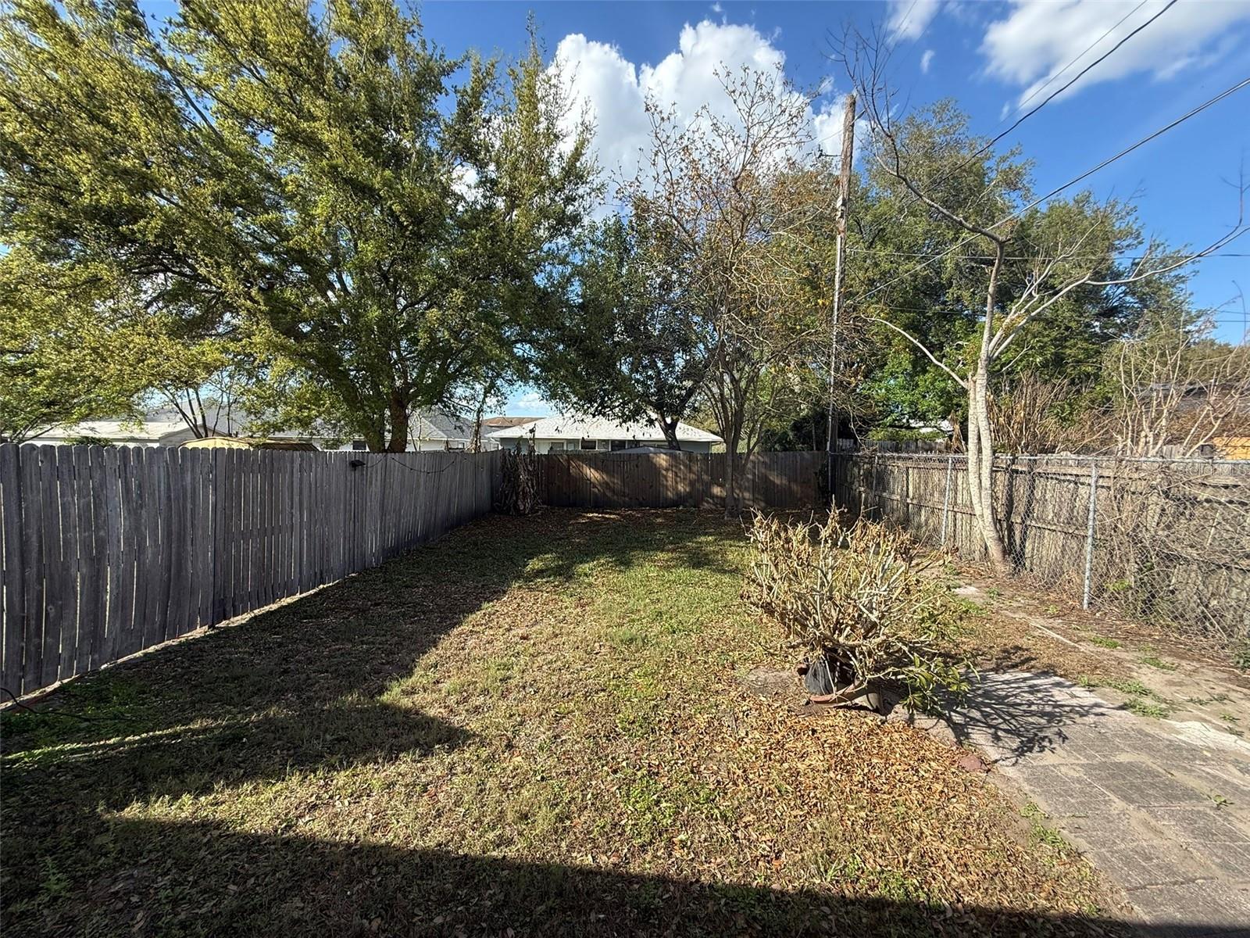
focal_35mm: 14
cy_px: 469
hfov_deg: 102.1
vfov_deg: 85.7
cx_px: 625
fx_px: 506
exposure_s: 1/631
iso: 50
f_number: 2.2
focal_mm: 2.22
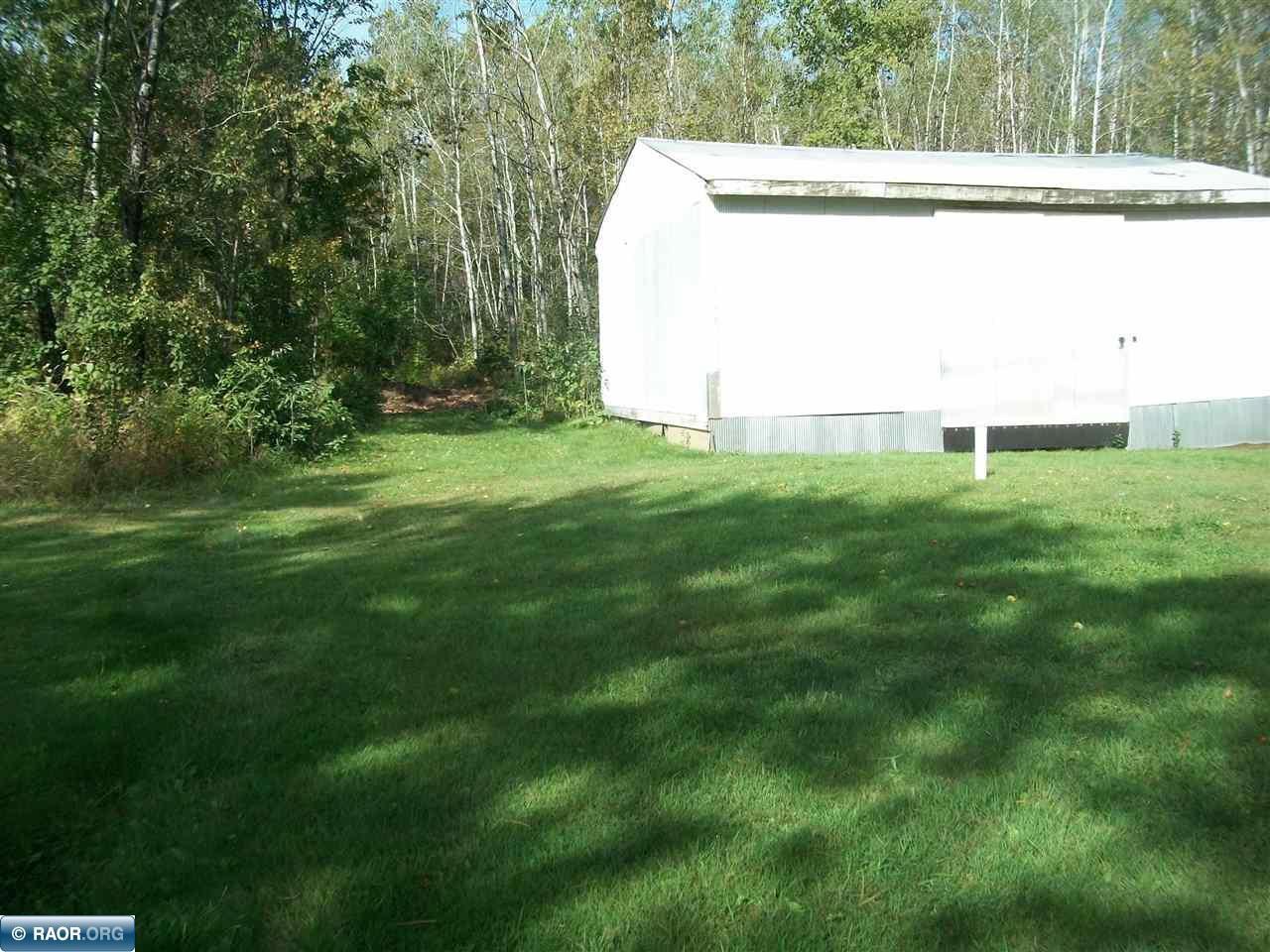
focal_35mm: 32
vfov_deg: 44.2
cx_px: 635
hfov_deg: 56.8
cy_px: 476
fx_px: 1174
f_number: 2.9
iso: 80
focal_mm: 5.7
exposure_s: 1/800
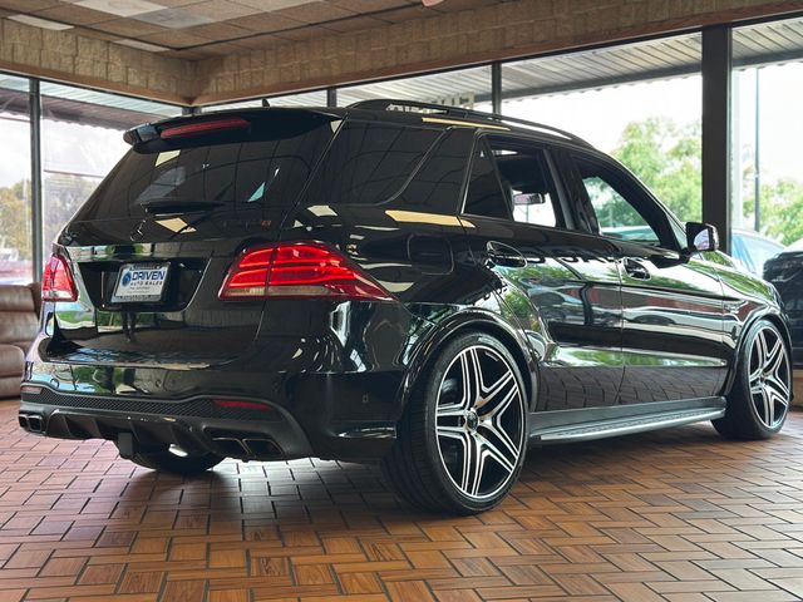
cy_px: 301
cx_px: 402
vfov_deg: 30.3
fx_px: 1113
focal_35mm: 48
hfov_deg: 39.7
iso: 80
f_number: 1.78
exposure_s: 1/120
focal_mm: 6.86
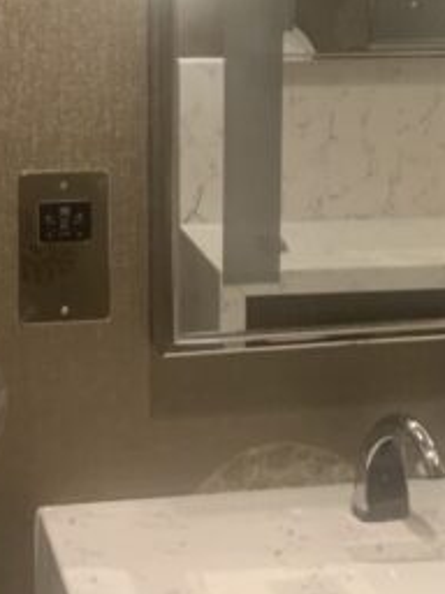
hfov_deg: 14.2
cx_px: 190
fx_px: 1783
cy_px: 251
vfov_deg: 18.9
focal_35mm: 104
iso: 200
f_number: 1.8
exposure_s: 1/50
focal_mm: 4.25
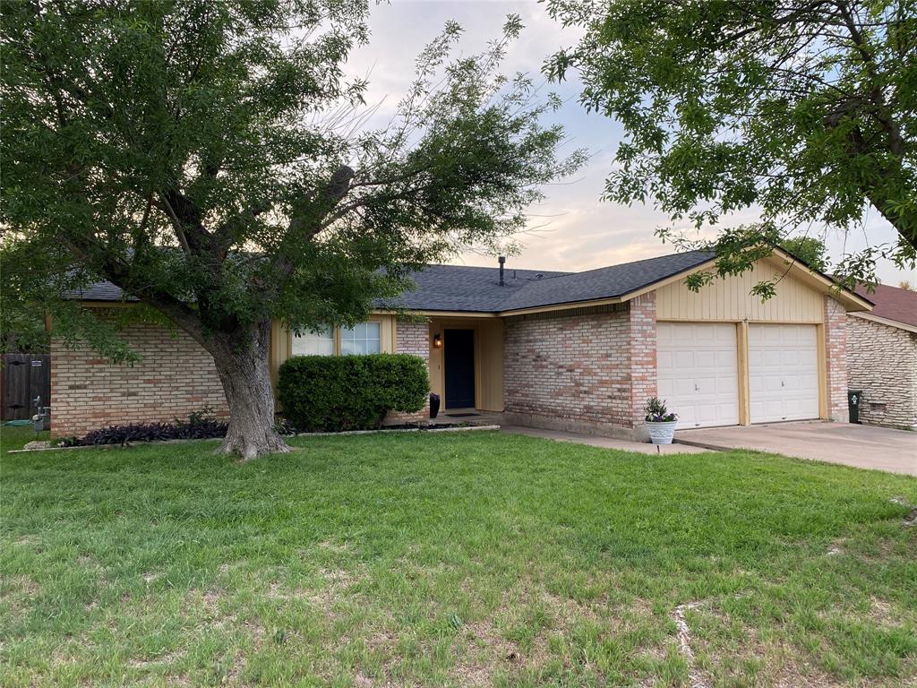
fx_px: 689
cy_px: 344
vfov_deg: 53.1
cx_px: 458
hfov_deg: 67.3
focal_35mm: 26
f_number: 1.8
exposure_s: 1/122
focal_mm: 4.25
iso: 32
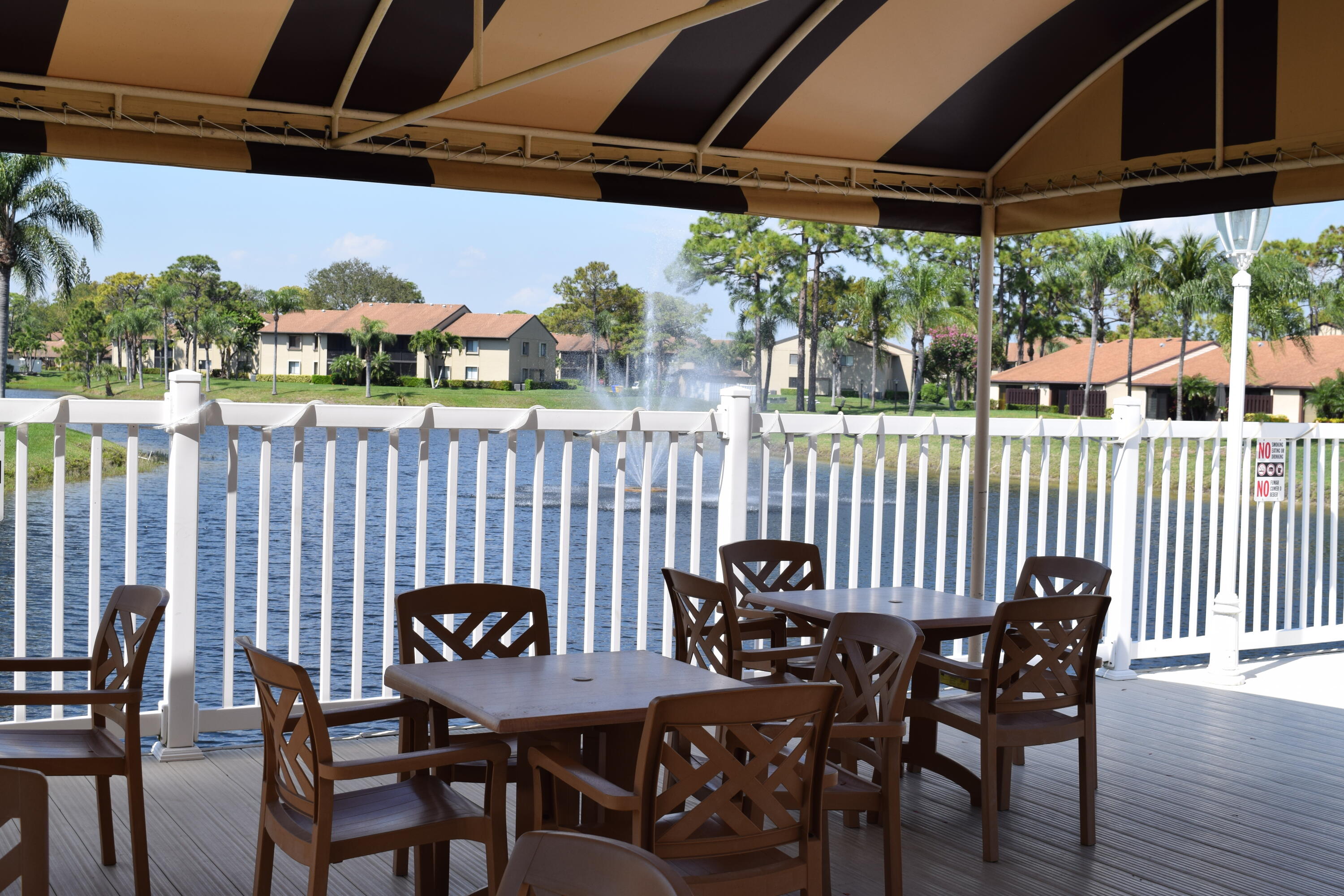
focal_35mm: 45
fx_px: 1680
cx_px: 672
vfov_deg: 29.9
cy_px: 448
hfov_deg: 43.6
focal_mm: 30
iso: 200
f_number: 10
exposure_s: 1/400
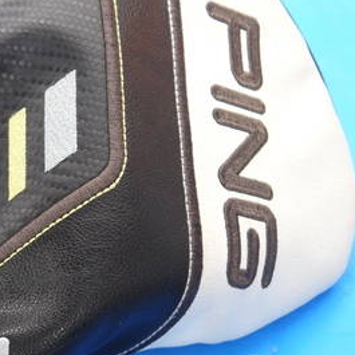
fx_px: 1439
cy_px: 209
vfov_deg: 14.1
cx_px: -20
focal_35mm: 124
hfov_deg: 13.8
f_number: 4.9
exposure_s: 1/60
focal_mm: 29
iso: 640
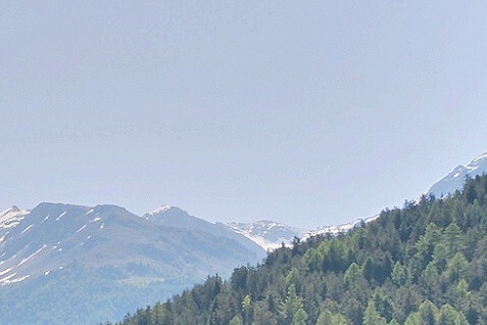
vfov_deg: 17.1
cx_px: -516
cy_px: 441
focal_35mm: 74
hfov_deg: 17.8
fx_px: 1002
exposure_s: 1/2
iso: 400
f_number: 9
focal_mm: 11.5
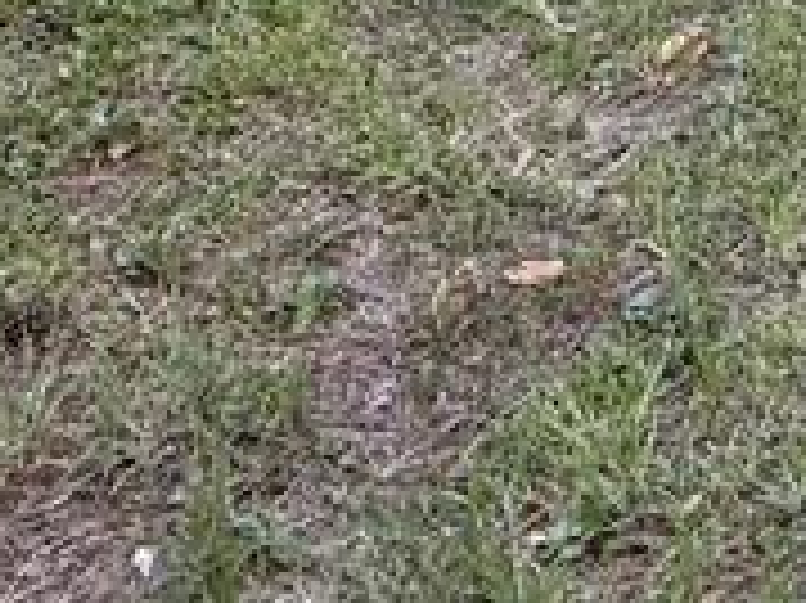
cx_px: 1175
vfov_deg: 14.0
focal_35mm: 80
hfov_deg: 21.0
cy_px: -760
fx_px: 1861
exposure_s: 1/99
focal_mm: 2.22
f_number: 2.2
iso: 80
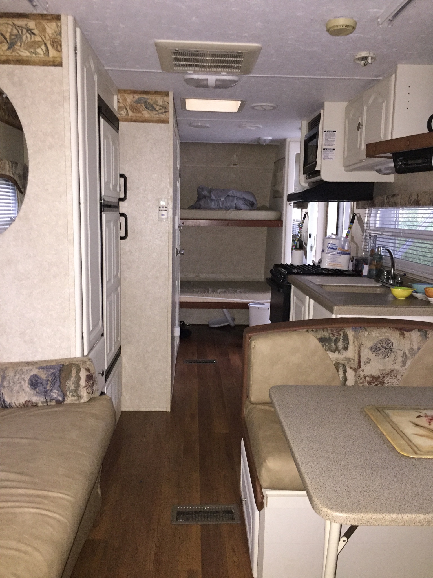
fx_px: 484
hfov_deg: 48.2
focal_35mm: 29
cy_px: 289
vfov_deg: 61.7
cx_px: 216
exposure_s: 1/16
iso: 250
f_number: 2.2
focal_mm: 4.15
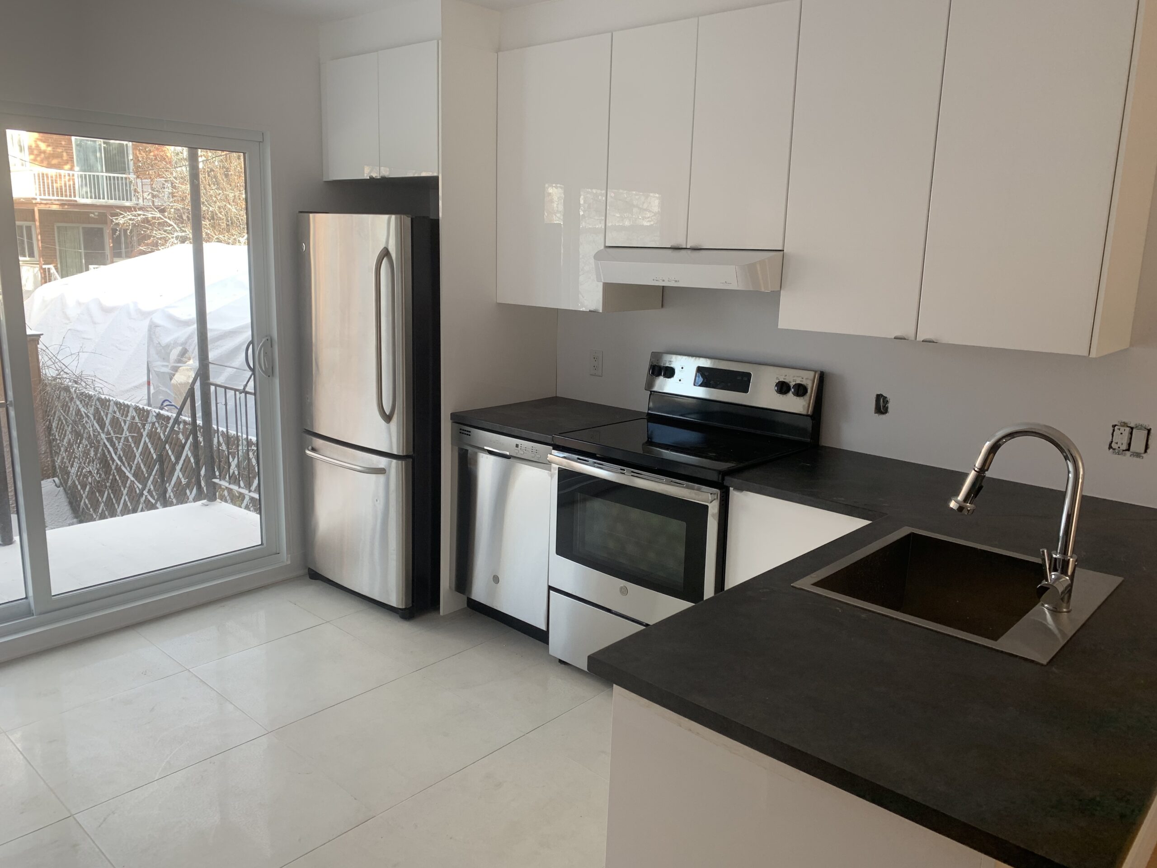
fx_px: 869
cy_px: 434
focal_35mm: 26
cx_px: 578
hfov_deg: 67.3
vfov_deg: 53.1
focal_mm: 4.25
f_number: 1.8
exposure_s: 1/122
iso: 32
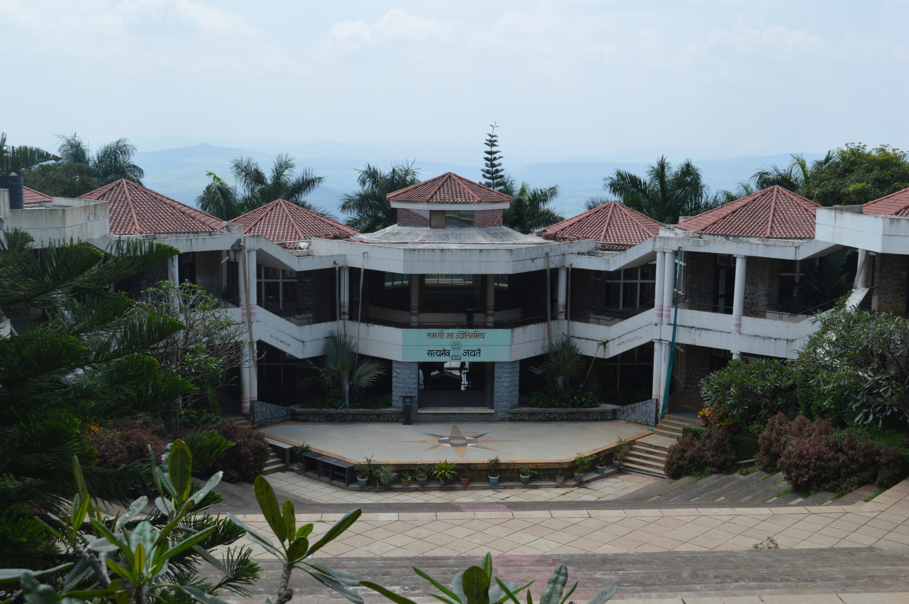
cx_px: 454
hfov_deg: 46.4
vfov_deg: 31.8
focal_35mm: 42
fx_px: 1060
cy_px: 302
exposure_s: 1/200
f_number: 7.1
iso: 100
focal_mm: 28
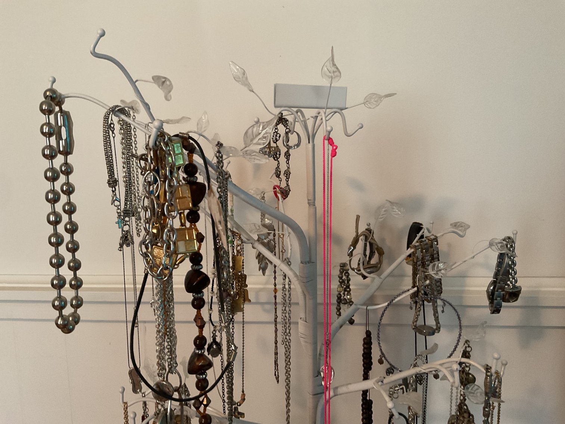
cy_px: 212
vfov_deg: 48.2
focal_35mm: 29
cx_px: 282
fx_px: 473
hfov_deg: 61.7
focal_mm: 3
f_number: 1.8
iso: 200
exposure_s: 1/40
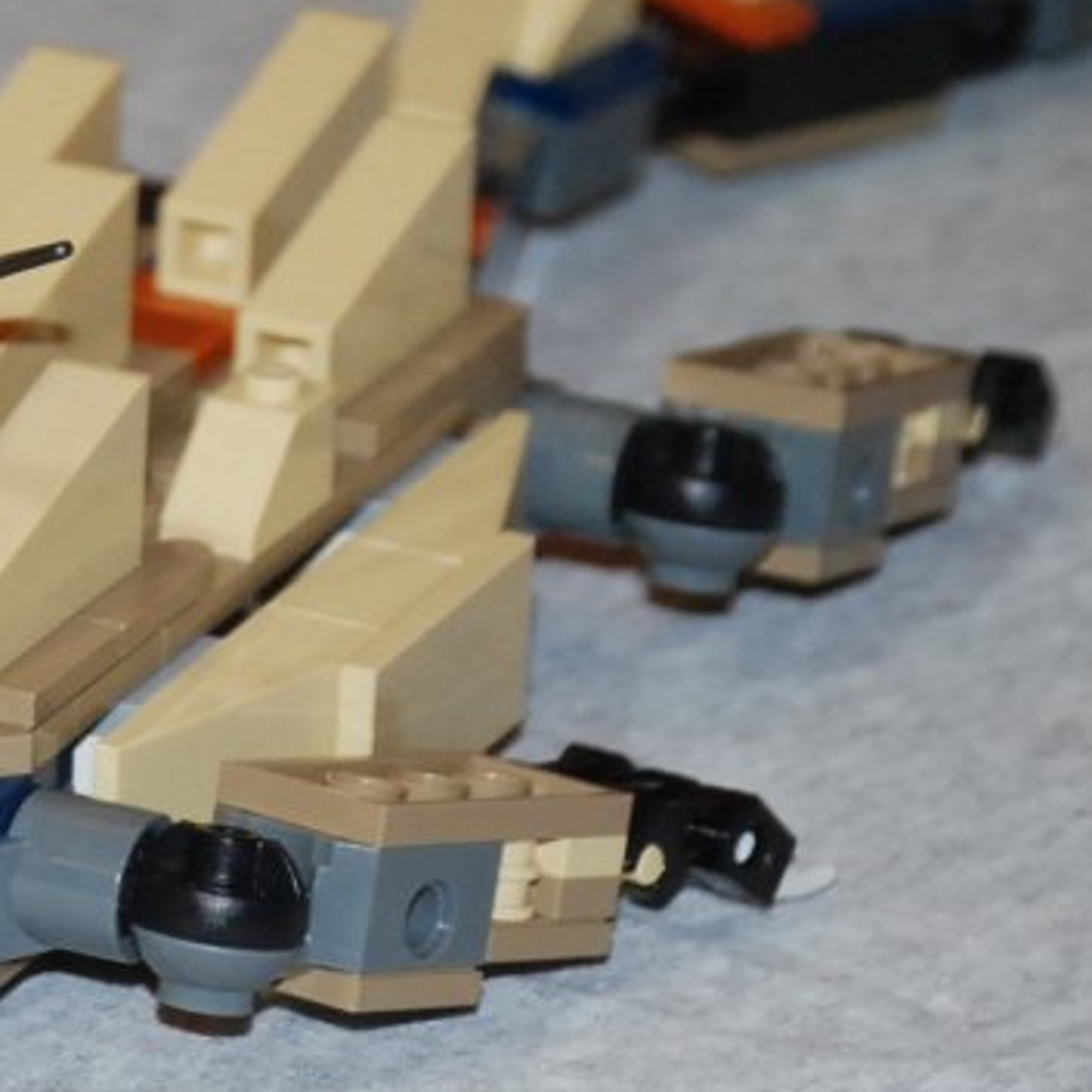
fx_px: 8779
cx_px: 145
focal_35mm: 246
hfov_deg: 7.1
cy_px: 445
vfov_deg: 7.1
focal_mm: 85
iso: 1000
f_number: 5.6
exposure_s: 1/60
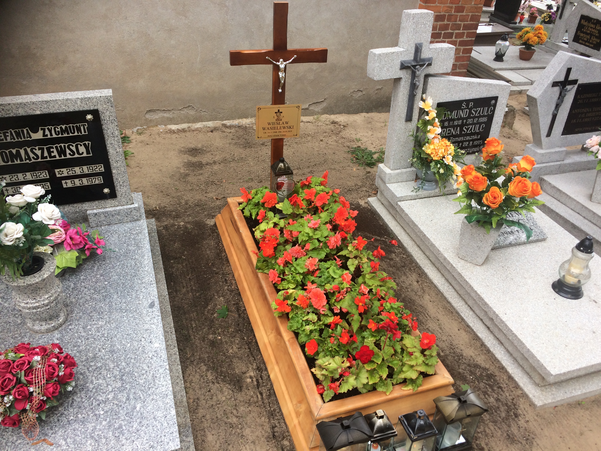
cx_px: 300
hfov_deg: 61.7
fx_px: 503
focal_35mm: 29
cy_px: 226
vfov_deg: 48.2
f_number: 2.2
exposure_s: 1/277
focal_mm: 4.15
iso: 32
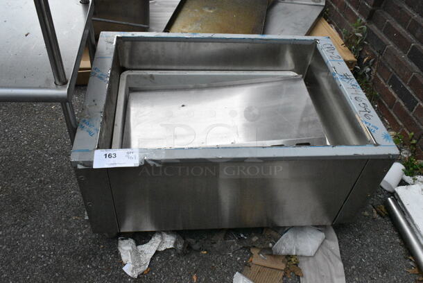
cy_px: 142
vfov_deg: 43.7
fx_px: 353
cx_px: 212
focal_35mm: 30
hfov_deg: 61.9
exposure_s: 1/800
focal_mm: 20
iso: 6400
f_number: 14
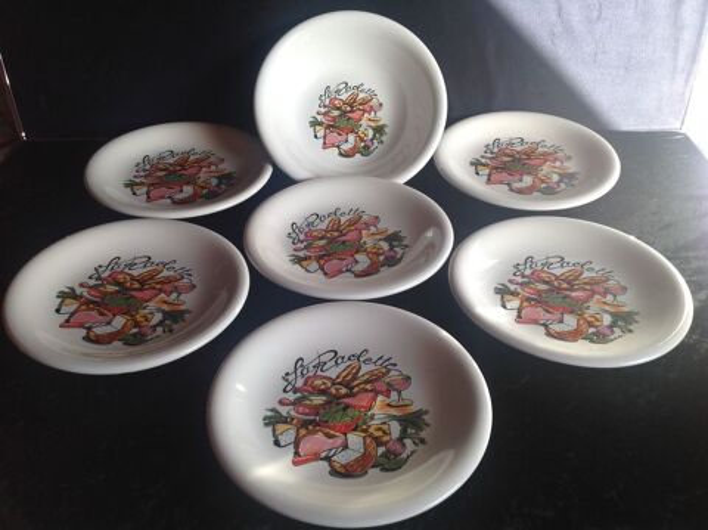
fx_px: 715
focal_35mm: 35
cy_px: 265
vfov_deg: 40.6
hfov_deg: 52.7
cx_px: 354
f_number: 2.4
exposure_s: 1/126
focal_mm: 4.28
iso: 50
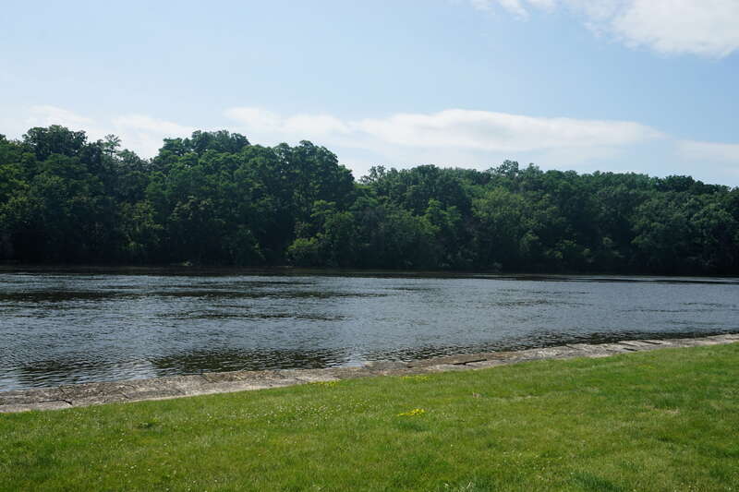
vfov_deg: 36.9
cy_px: 246
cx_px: 370
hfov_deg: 53.1
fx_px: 739
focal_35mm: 36
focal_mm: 24
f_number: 11
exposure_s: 1/160
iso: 100
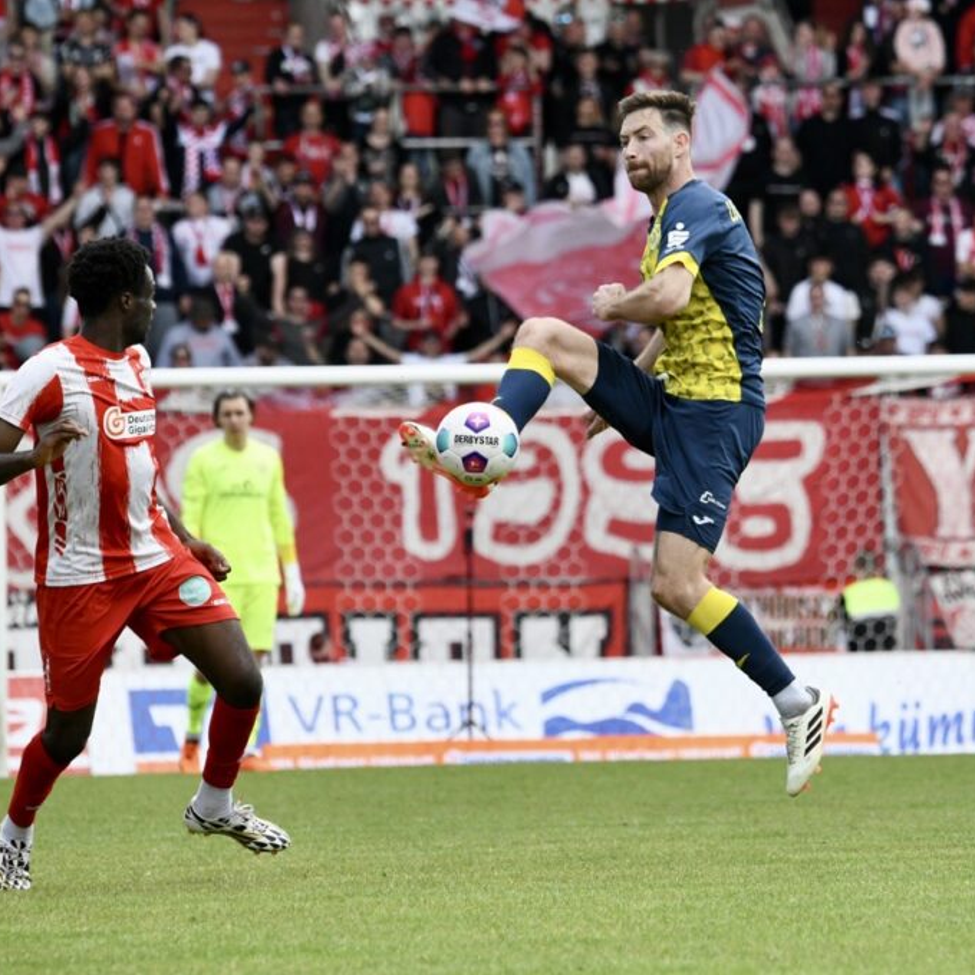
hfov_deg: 4.1
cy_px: 488
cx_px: 501
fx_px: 13479
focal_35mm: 423
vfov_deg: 4.1
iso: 2500
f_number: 9
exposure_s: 1/2000
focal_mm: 330
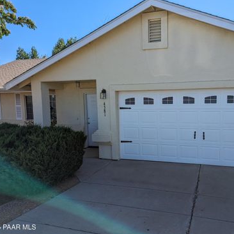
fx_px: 222
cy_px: 118
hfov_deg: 55.2
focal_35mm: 29
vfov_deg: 55.6
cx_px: 140
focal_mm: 6.81
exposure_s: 1/1742
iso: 37
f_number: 1.85
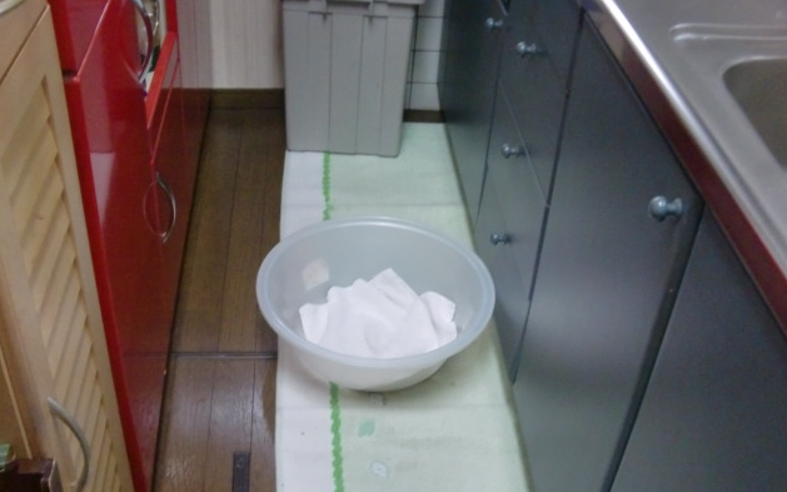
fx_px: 879
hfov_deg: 48.2
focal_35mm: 41
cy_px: 297
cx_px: 397
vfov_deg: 31.2
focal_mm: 6.66
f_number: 3.9
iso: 400
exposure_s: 1/13
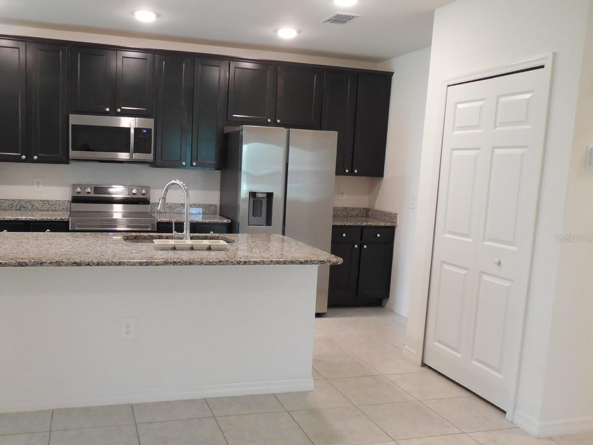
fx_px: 531
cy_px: 238
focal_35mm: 31
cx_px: 231
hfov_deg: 57.8
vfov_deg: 45.4
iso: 320
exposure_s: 1/30
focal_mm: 4.5
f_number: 3.3
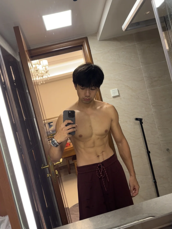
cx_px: 86
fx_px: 159
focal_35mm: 24
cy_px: 114
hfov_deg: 56.8
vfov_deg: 71.6
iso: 250
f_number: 1.78
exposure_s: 1/50
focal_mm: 6.86
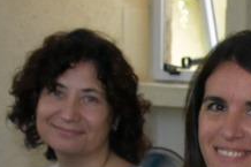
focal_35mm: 162
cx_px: 301
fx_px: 1131
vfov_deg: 8.4
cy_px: 168
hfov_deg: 12.4
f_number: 6.3
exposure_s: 1/250
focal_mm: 23
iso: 1600
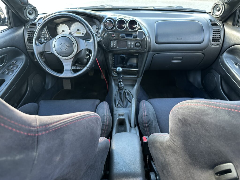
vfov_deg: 56.8
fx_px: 166
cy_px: 90
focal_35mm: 24
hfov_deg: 71.6
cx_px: 120
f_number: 1.78
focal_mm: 6.86
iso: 250
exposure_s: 1/73
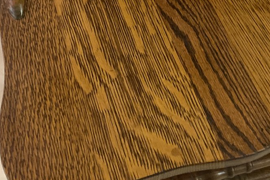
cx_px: 138
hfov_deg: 29.2
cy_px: 46
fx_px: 518
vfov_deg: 19.6
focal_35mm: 69
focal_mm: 3
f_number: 1.8
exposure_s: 1/30
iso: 500
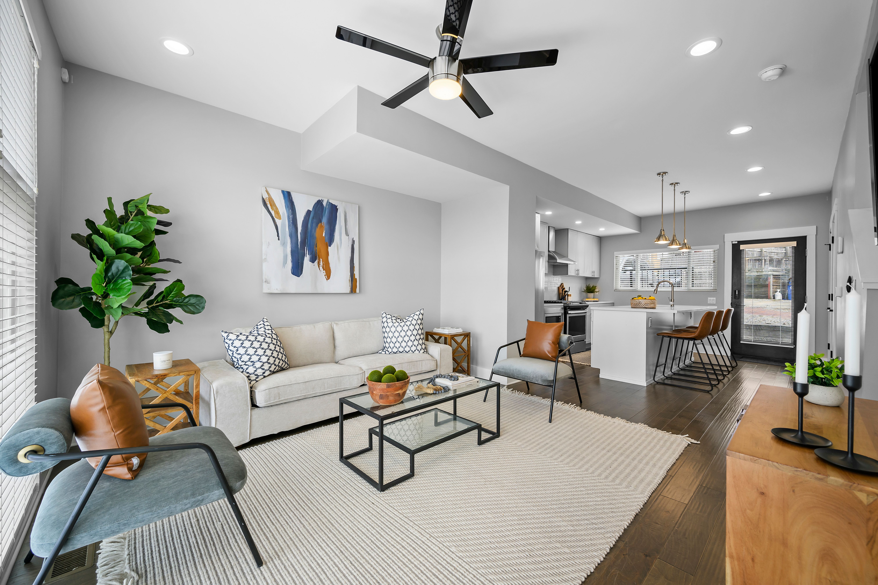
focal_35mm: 14
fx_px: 341
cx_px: 439
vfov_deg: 81.2
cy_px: 292
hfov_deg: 104.3
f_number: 8
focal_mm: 14
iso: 400
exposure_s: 1/10
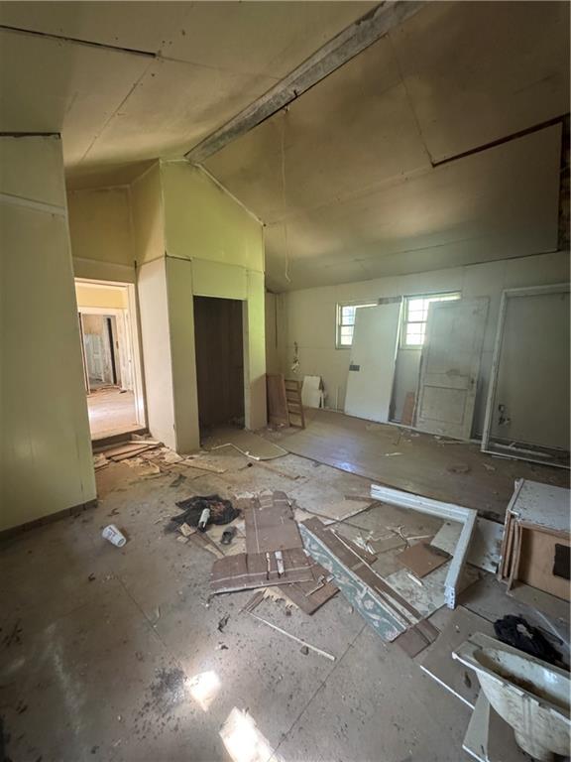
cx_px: 286
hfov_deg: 85.7
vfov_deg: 102.1
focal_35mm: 14
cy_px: 381
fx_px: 308
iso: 1250
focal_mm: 2.22
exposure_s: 1/46
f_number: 2.2
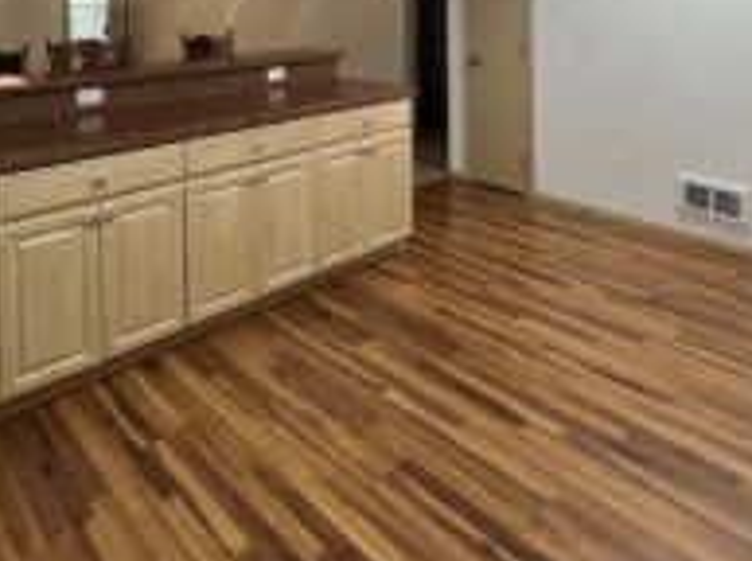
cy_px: -4
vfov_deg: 43.6
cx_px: 331
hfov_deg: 65.2
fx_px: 585
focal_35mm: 27
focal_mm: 1.57
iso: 250
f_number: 1.8
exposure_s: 1/120
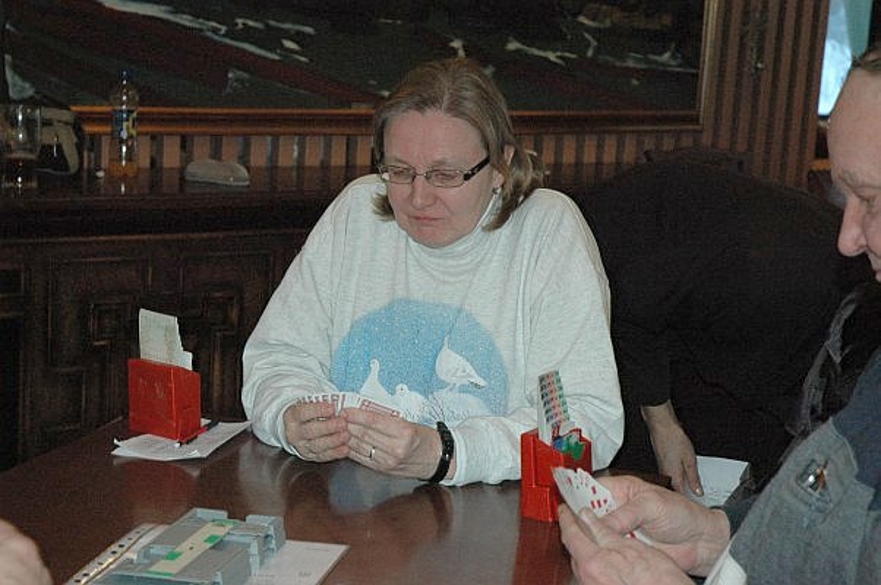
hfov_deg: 29.3
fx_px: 1687
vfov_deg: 19.7
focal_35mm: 69
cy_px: 292
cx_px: 440
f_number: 5
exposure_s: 1/60
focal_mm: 46
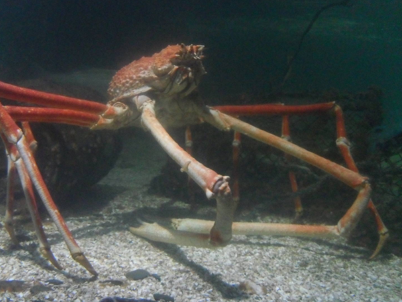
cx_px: 191
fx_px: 453
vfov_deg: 36.8
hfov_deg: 47.8
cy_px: 158
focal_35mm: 39
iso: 640
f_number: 2.8
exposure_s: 1/15
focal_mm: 6.2
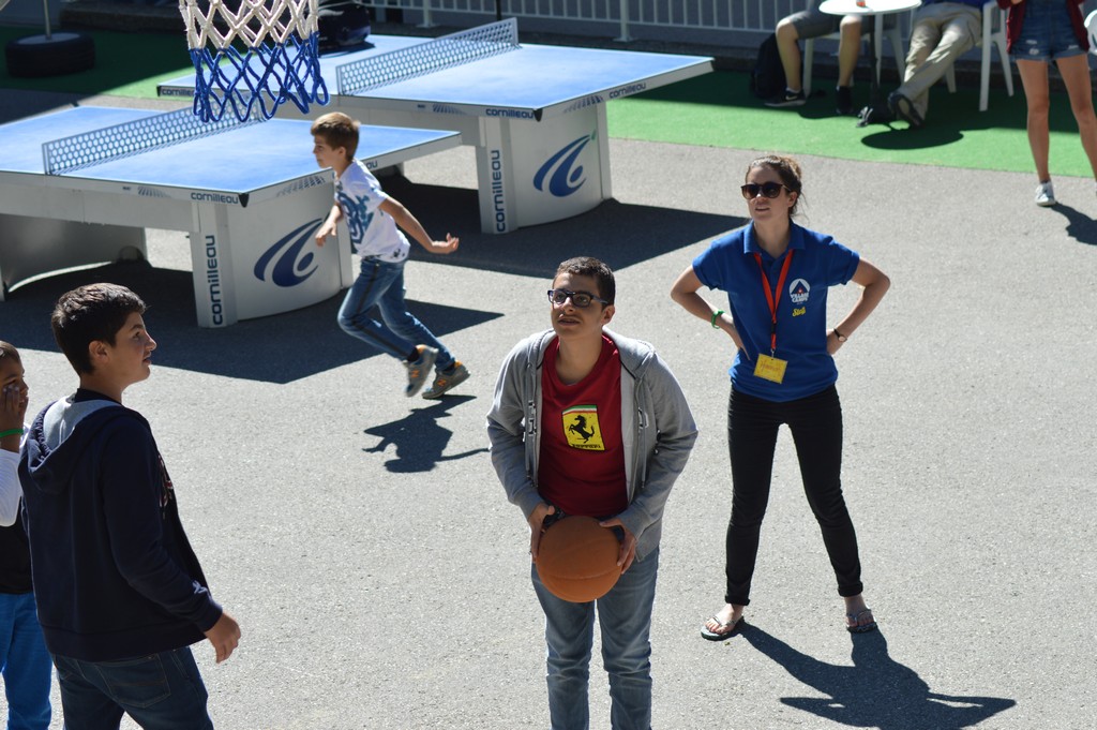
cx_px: 548
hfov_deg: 19.5
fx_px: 3197
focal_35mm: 105
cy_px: 365
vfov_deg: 13.0
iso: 100
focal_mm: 70
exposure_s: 1/250
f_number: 7.1
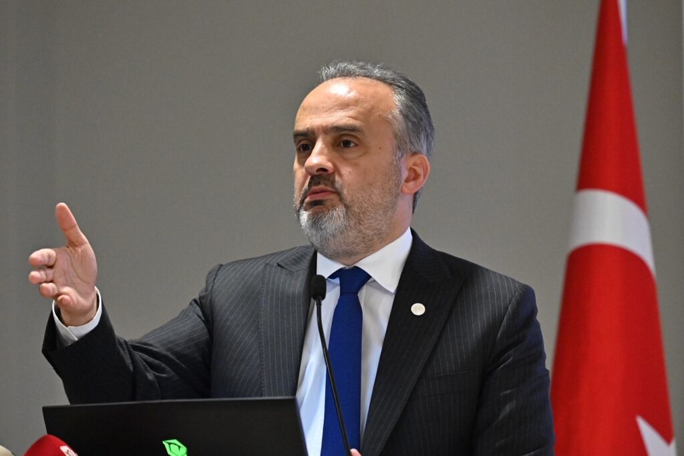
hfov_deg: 7.9
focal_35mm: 262
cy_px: 228
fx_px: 4976
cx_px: 342
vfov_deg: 5.2
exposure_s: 1/200
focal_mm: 175
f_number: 4
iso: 4000
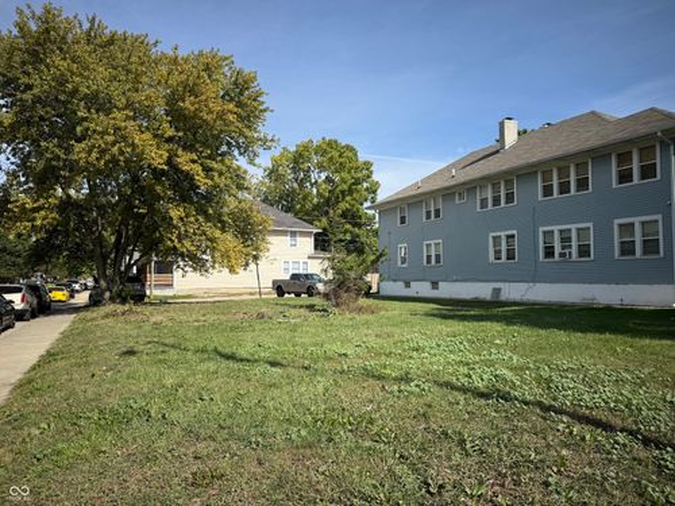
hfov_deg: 71.6
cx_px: 338
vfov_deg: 56.8
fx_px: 468
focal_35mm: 24
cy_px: 253
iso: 80
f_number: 1.78
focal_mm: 6.76
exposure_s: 1/4167
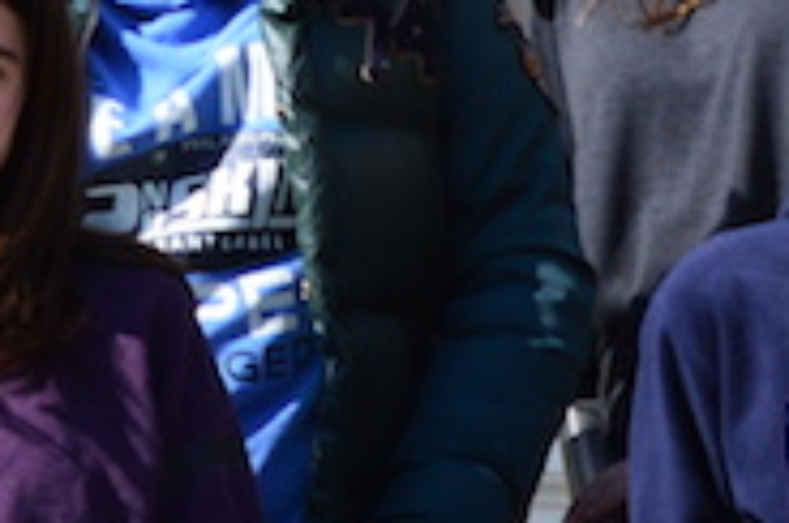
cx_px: 322
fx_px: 6848
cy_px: 101
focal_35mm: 313
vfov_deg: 4.4
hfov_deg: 6.6
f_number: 8
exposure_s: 1/250
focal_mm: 30
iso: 200
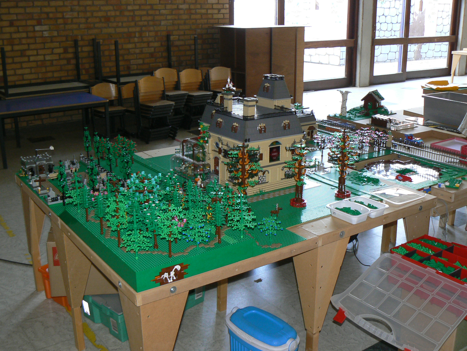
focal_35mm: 39
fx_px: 526
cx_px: 234
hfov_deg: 47.9
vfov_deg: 36.8
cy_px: 176
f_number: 2.8
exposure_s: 1/25
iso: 100
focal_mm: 6
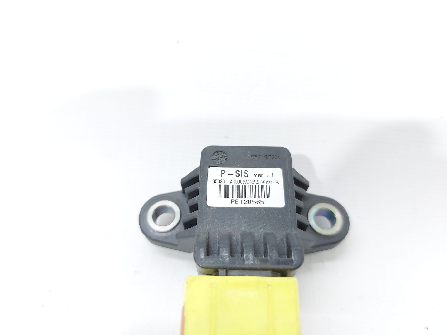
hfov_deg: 71.6
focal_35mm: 24
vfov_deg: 56.8
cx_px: 224
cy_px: 168
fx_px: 310
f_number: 1.8
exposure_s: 1/50
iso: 125
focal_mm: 5.23
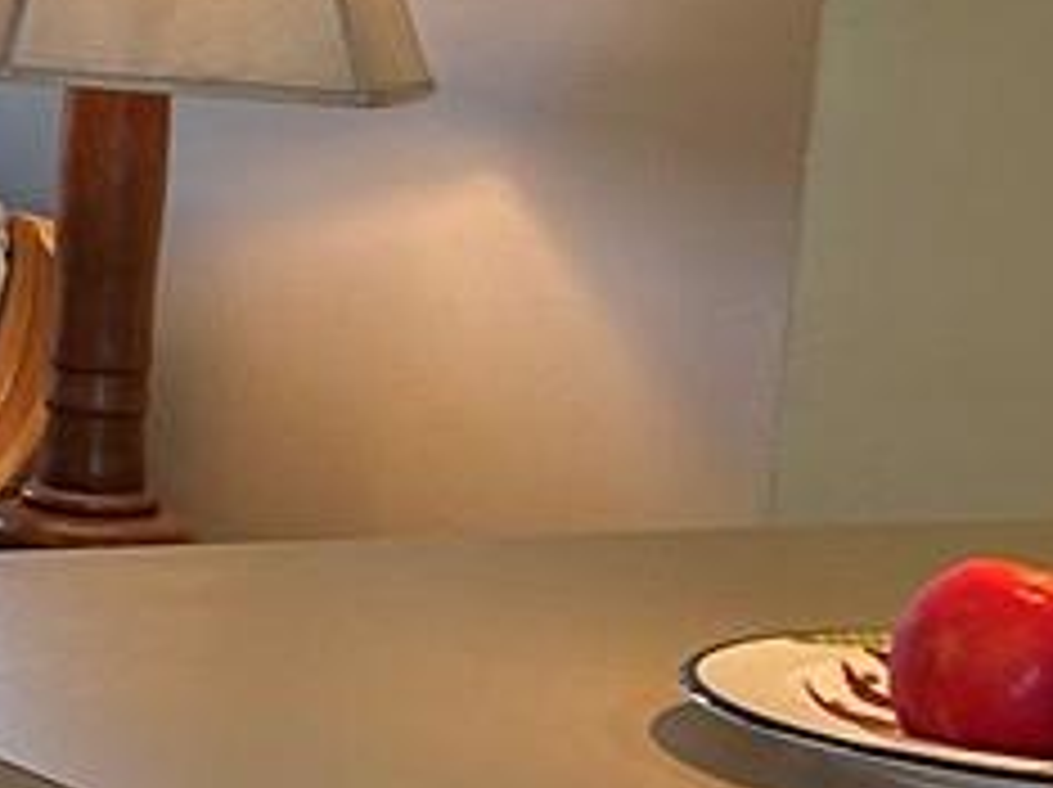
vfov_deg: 8.3
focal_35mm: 178
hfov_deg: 9.0
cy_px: 365
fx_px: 5409
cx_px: -2128
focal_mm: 5.7
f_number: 1.5
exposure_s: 1/162
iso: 64
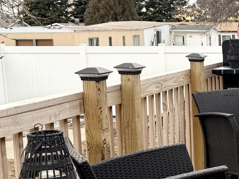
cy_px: 94
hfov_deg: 21.0
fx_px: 532
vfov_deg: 19.1
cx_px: 369
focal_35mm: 77
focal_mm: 6.76
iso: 80
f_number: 1.78
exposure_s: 1/750
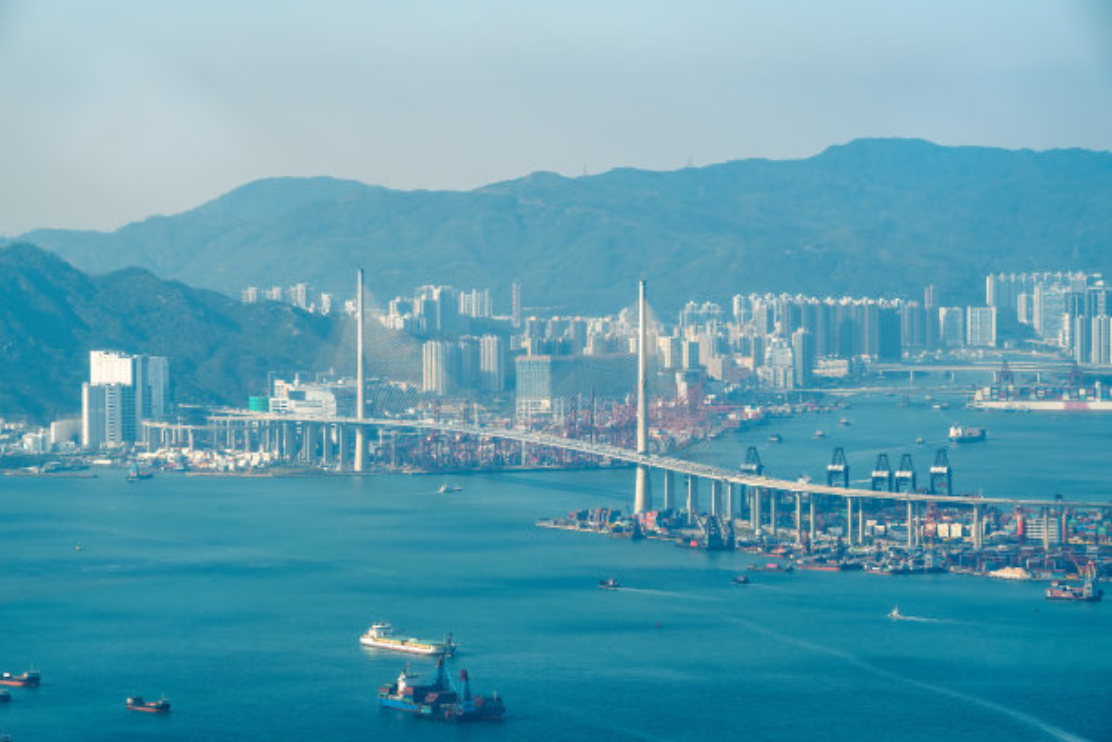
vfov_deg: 9.3
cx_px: 556
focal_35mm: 147
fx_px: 4540
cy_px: 371
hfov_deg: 14.0
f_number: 11
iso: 100
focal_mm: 147
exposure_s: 1/160
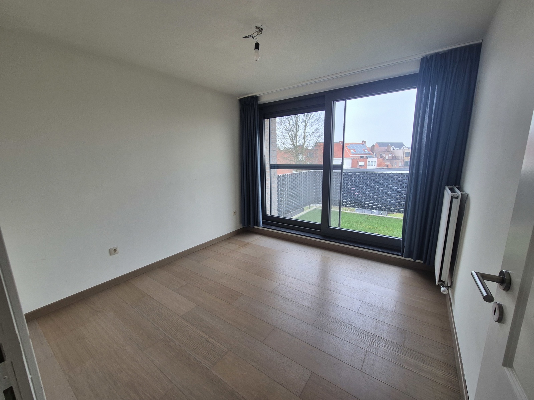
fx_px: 201
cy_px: 200
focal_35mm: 13
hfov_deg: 106.2
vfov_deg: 89.9
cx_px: 267
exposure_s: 1/50
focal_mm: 2.2
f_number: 2.2
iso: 125
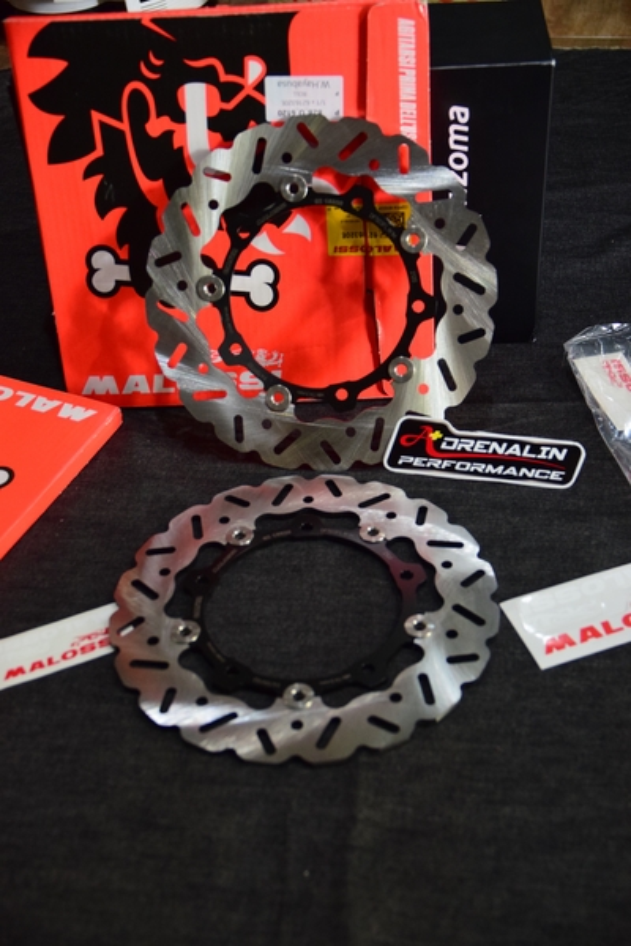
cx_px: 316
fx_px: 1341
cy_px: 473
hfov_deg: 26.5
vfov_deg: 38.9
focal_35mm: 51
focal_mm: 34
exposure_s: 1/60
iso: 1600
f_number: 3.3
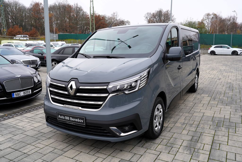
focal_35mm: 29
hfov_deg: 63.6
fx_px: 195
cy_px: 81
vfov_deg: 45.1
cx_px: 121
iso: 100
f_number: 5.6
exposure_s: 1/100
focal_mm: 29
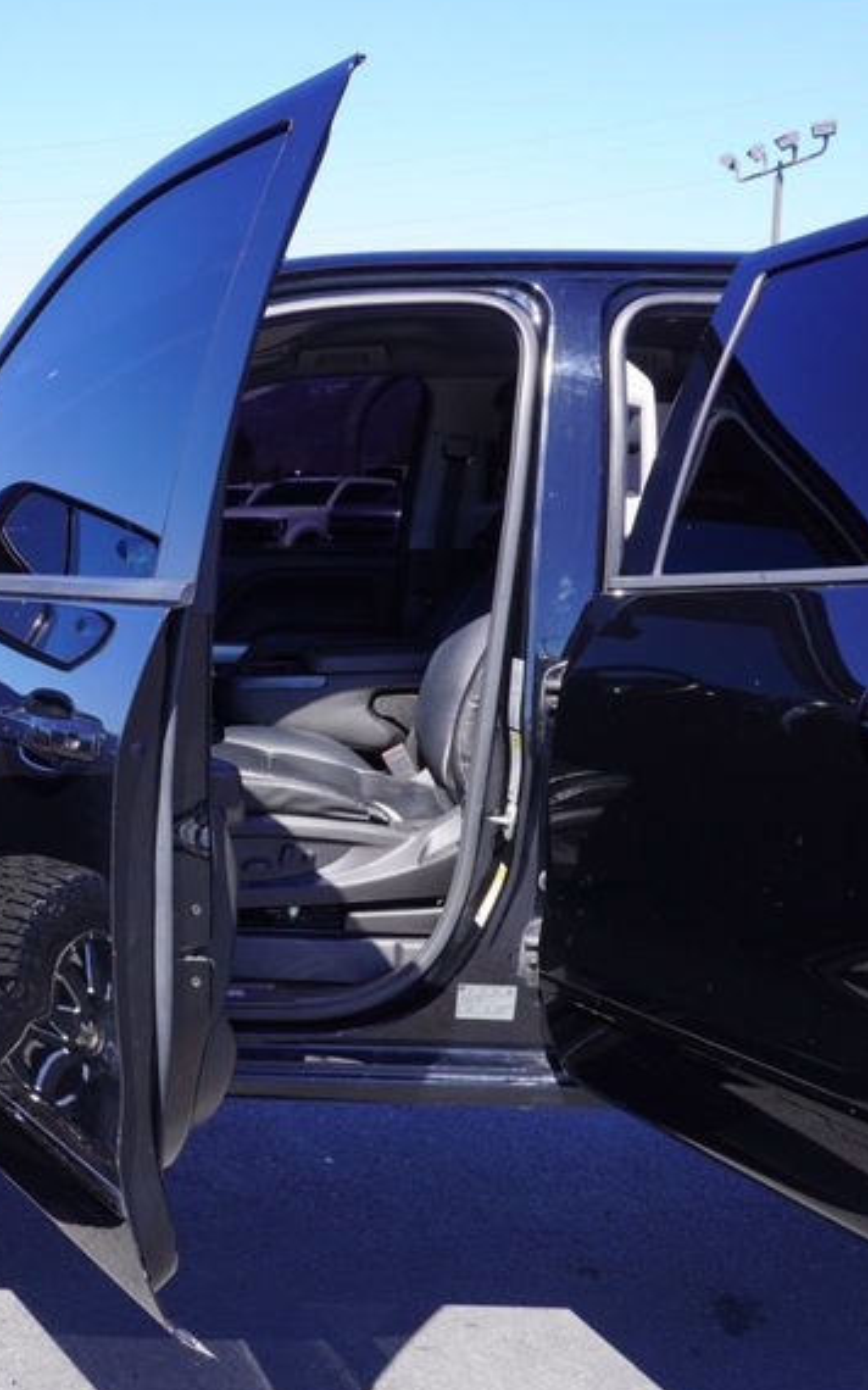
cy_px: 797
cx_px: 158
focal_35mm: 44
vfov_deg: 45.1
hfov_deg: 28.5
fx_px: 1666
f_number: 7.1
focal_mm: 16
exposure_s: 1/100
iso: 100
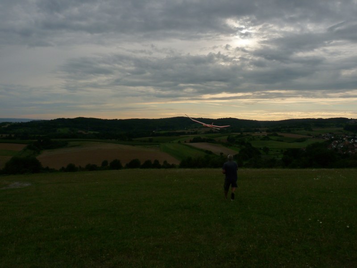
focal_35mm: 27
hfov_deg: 65.3
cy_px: 134
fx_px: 278
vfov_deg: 51.4
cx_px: 178
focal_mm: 4.8
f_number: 5.6
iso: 160
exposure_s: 1/400
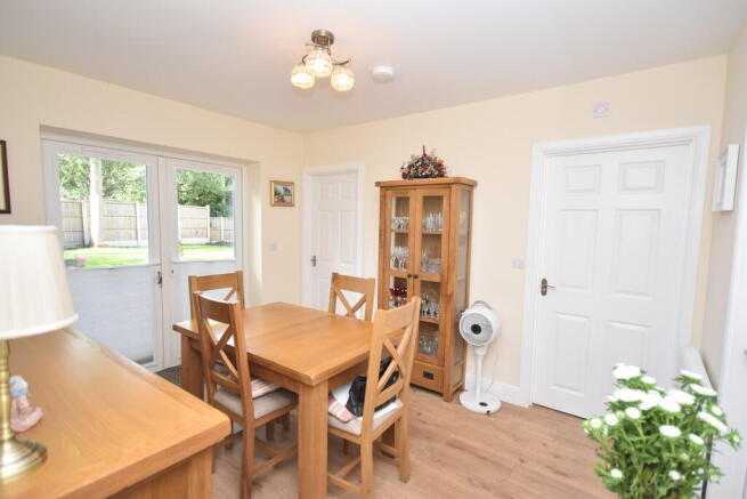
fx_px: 358
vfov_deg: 69.7
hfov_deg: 92.4
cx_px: 374
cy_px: 250
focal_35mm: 17
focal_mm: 11.5
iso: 800
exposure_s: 1/200
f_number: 4.5
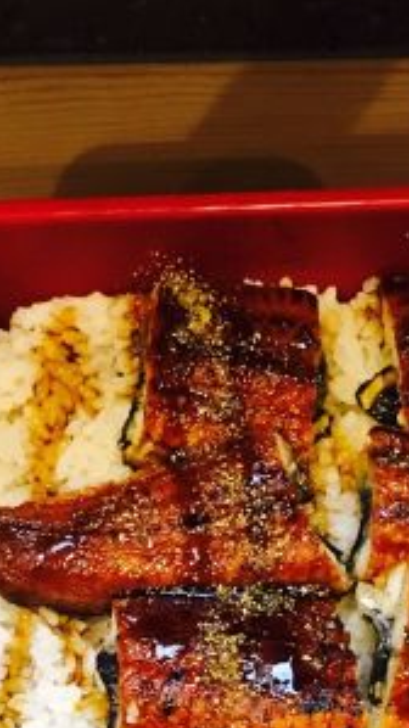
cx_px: 103
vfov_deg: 26.8
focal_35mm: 74
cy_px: 752
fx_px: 1428
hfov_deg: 16.2
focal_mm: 4.15
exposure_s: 1/17
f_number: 2.2
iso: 100
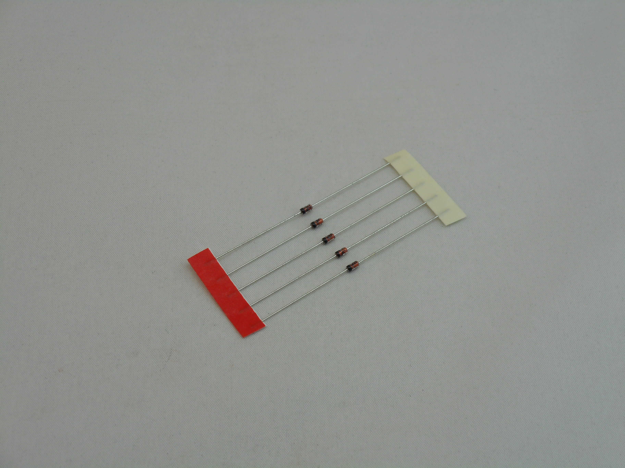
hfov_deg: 25.3
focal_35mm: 77
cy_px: 234
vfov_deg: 19.1
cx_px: 312
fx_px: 1390
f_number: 5.5
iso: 80
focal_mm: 13.8
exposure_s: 1/50
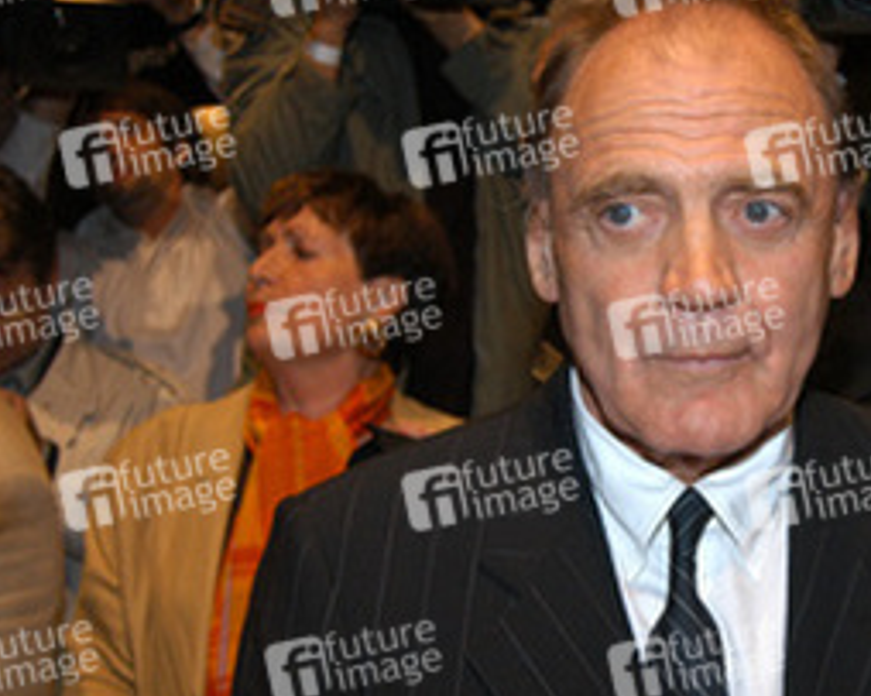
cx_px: 742
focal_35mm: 80
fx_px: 2061
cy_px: 405
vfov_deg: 19.2
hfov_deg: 23.4
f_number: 5
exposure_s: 1/125
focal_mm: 32
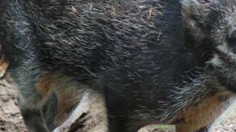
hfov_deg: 2.6
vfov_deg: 1.5
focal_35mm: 835
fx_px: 5224
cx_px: 175
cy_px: 50
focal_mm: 180
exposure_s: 1/250
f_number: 4.8
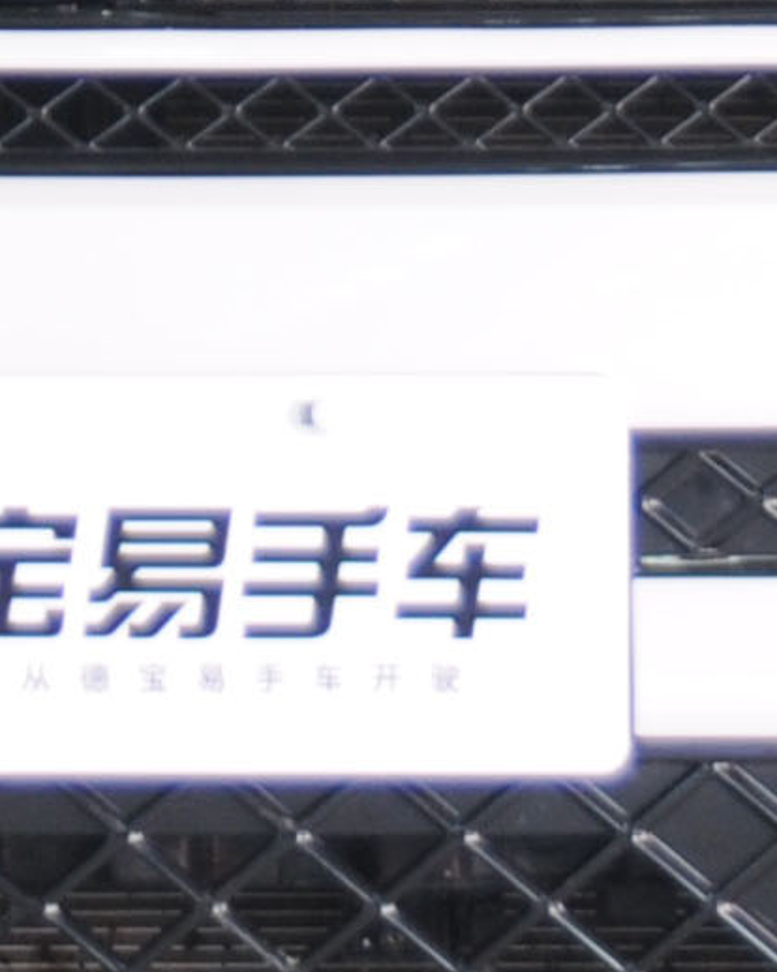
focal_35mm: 419
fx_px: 12051
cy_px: -411
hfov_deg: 3.7
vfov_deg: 4.6
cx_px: 146
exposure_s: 1/15
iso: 200
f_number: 4.8
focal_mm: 36
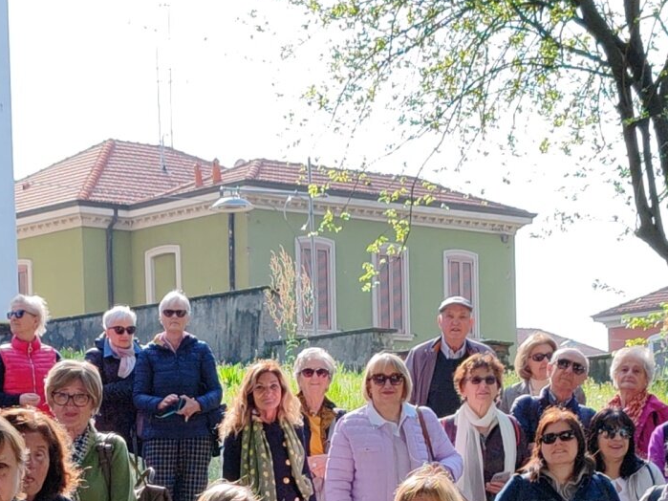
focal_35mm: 112
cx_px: 204
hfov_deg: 17.5
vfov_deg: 12.9
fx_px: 2161
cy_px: 613
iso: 50
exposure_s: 1/360
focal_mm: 6.12
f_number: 1.9
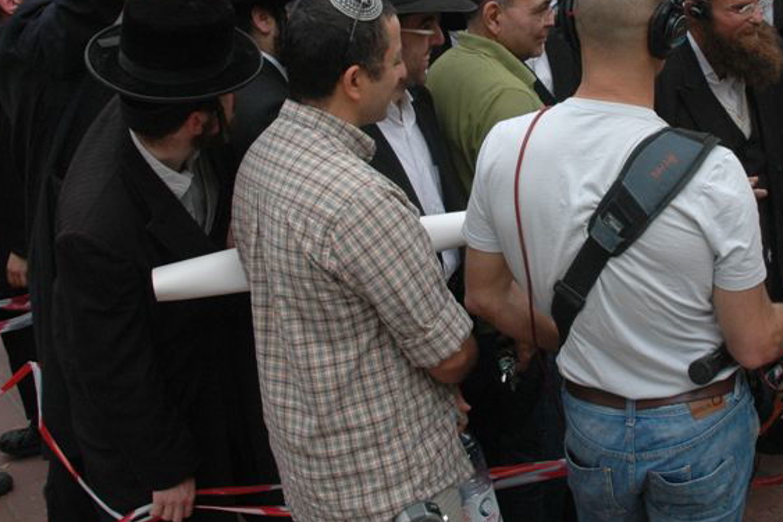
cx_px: 535
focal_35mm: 60
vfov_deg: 22.4
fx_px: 1305
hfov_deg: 33.1
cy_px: 122
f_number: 9
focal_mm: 22
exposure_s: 1/320
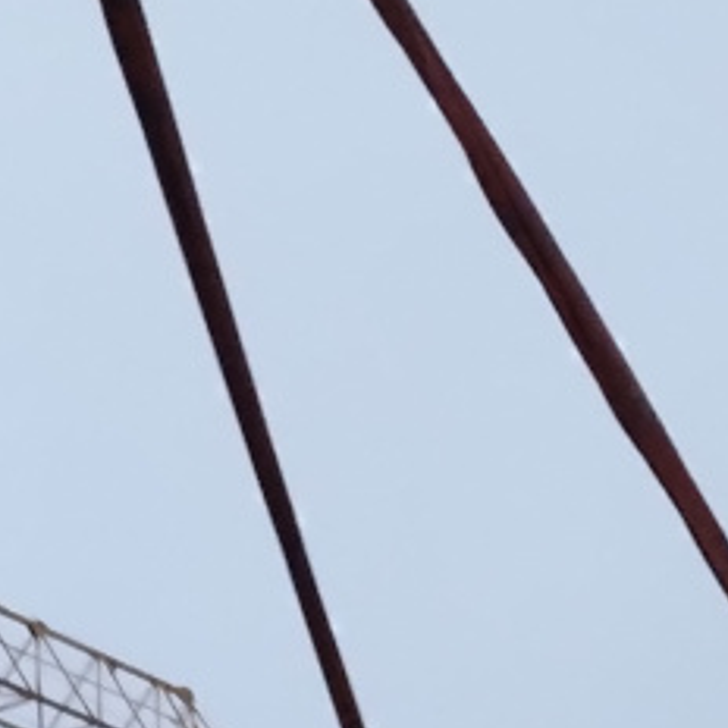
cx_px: -213
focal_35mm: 154
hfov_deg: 11.1
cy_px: 1691
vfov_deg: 10.0
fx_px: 3664
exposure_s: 1/25
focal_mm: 4.27
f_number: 1.8
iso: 869
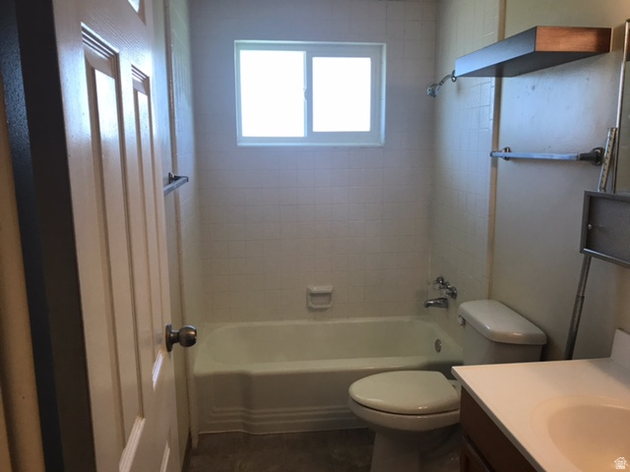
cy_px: 236
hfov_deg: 63.4
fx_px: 510
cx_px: 315
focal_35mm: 28
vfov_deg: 49.7
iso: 25
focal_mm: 3.99
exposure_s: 1/40
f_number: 1.8
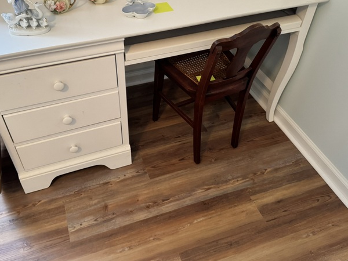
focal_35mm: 32
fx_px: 322
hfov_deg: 56.7
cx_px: 153
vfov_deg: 43.8
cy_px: 96
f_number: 1.78
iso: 500
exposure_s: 1/60
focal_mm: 6.76
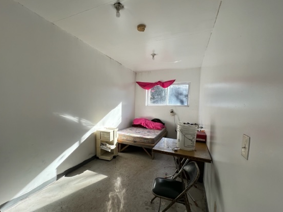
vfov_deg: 81.6
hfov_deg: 98.0
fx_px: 123
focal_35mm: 15
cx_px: 132
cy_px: 114
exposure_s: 1/231
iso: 32
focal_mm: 1.57
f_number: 1.8
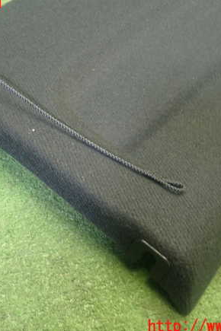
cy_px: 165
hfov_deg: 31.1
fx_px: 396
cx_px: 91
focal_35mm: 43
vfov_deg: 45.4
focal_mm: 5.4
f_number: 2.3
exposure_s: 1/30
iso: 400
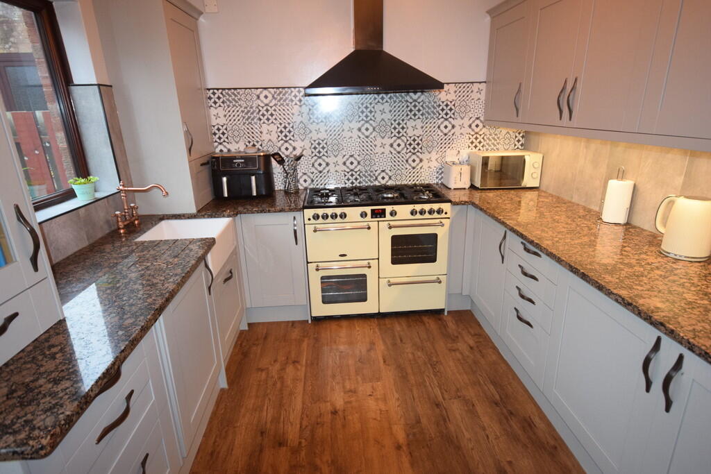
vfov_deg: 63.2
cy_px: 237
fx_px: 385
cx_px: 356
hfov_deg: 85.4
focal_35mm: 20
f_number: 4.5
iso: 1400
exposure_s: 1/60
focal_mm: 13
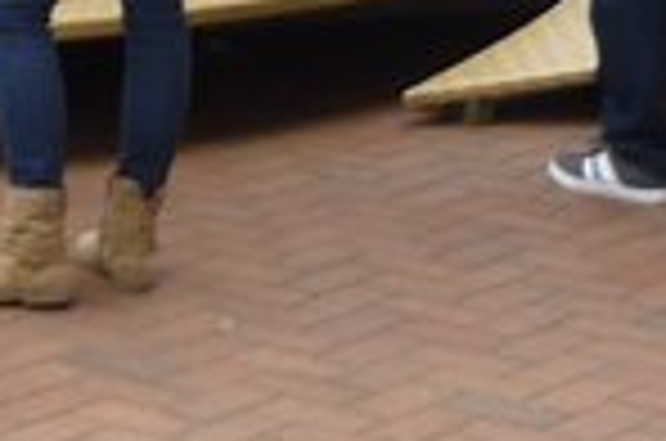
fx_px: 3434
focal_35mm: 186
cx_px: -256
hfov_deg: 10.8
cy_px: -522
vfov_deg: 7.0
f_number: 2.8
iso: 100
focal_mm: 5.5
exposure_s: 1/160
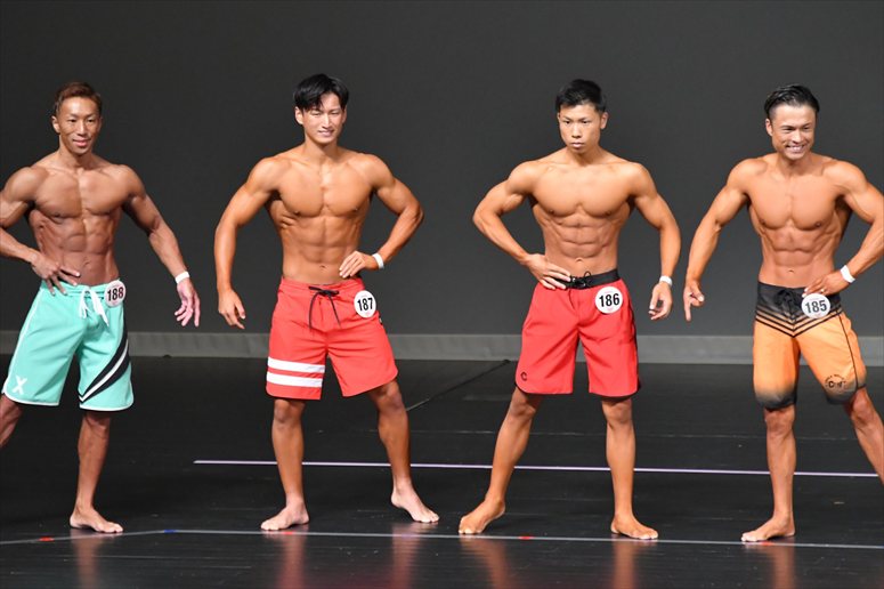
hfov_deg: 6.5
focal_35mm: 315
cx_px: 442
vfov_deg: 4.4
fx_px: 7731
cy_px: 294
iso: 5000
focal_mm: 210
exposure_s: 1/400
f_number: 5.6
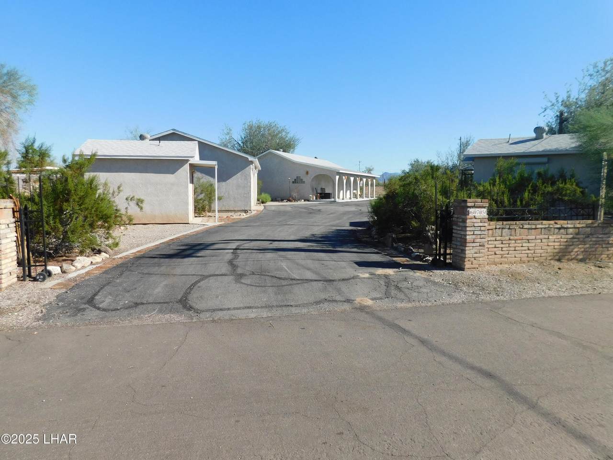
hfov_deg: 73.9
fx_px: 407
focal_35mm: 23
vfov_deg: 58.9
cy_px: 230
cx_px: 306
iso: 125
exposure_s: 1/400
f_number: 6
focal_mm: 4
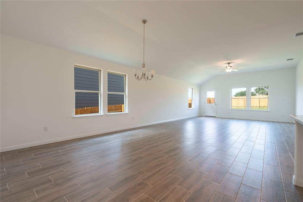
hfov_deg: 96.8
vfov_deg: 73.7
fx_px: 135
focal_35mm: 16
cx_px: 152
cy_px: 101
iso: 200
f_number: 11
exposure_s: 1/60
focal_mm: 16
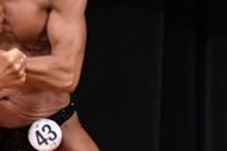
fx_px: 8152
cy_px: 113
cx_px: 72
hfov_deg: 1.6
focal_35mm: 1293
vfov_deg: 1.1
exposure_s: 1/400
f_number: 5.6
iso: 5000
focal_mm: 180
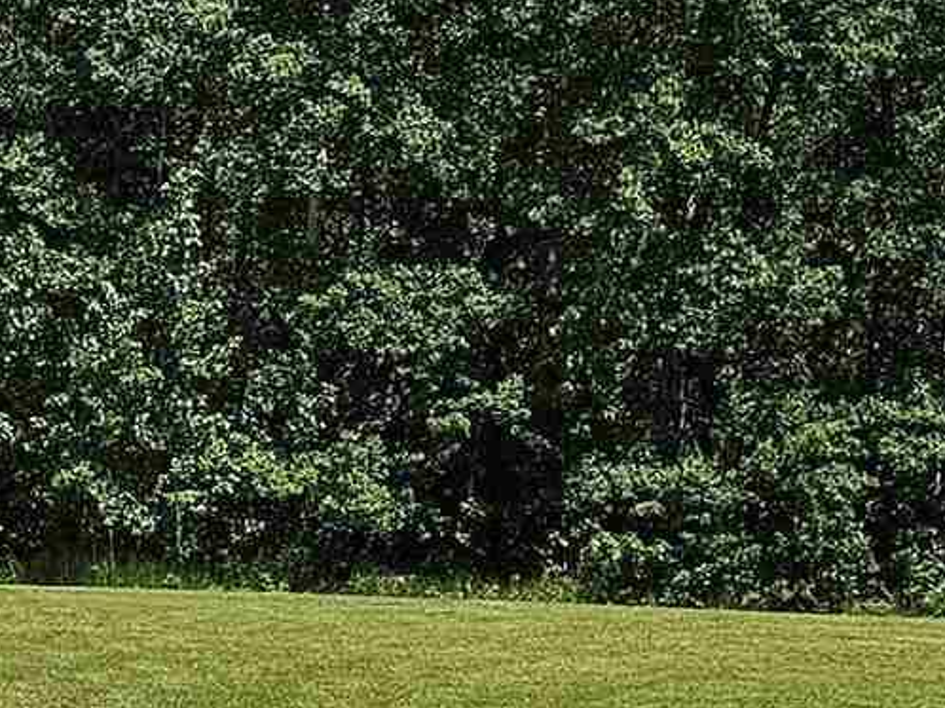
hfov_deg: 12.3
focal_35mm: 142
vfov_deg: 10.4
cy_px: 258
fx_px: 3875
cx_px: -956
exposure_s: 1/1429
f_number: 1.7
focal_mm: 6.3
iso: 10
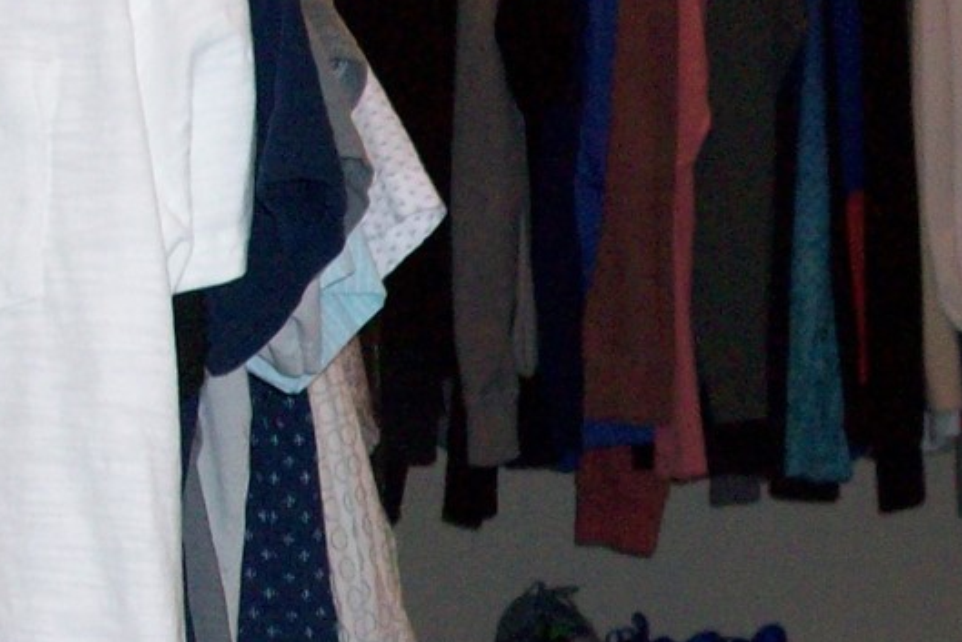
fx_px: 2860
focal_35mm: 107
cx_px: 1067
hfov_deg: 18.4
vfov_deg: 12.8
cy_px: 373
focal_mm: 5.7
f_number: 2.8
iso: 160
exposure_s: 1/60
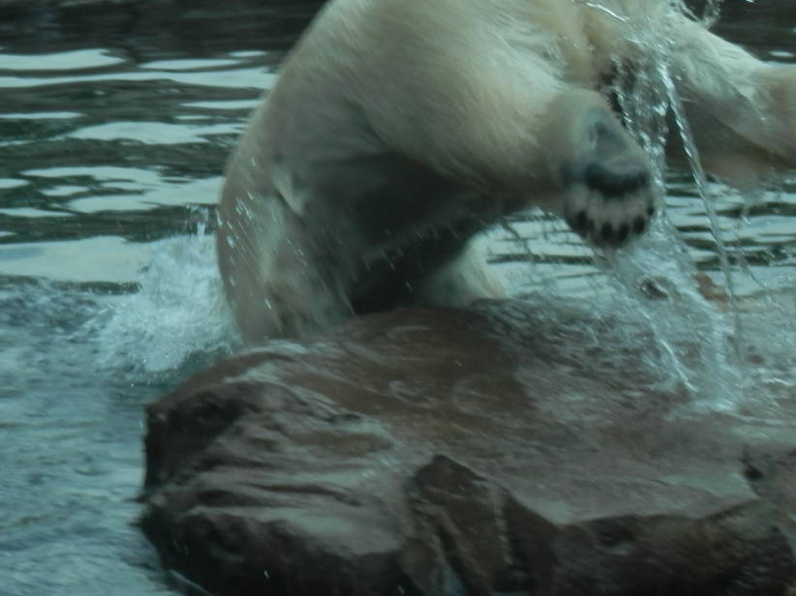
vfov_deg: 6.7
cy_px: 54
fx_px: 5057
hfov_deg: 9.0
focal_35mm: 220
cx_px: 488
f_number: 5.1
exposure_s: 1/250
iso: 80
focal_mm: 20.3
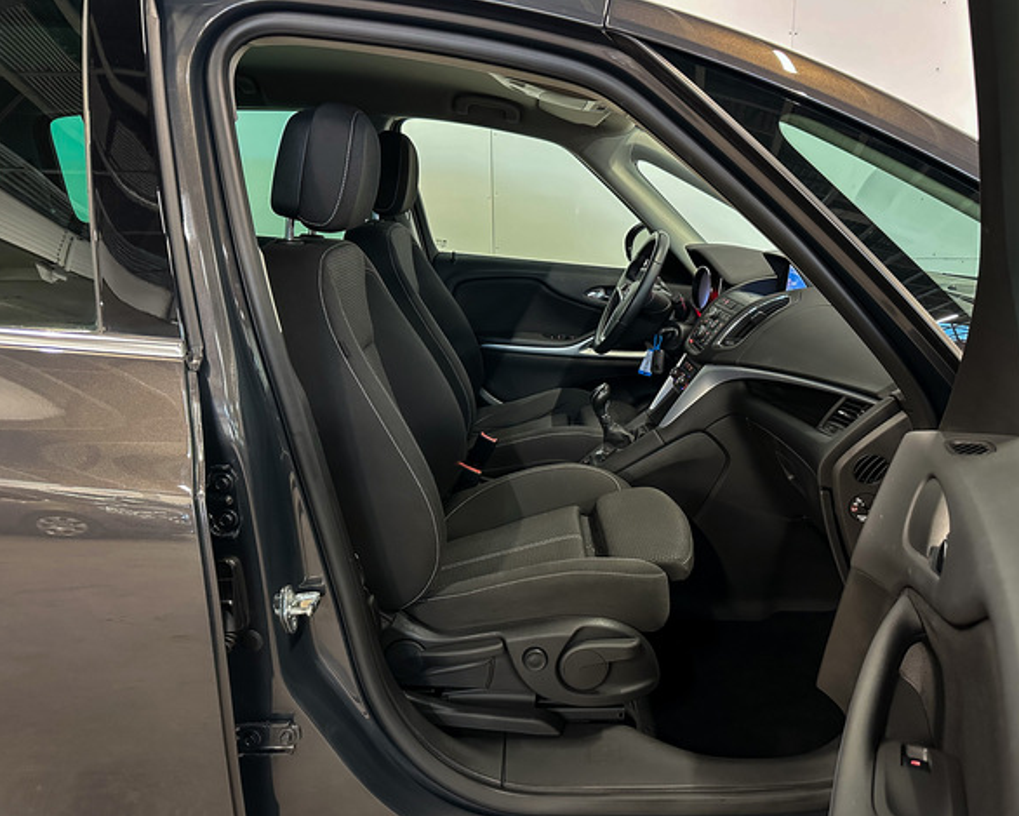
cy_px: 397
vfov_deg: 54.9
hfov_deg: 65.9
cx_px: 560
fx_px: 784
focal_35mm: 26
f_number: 1.78
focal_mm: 6.86
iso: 800
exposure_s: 1/33
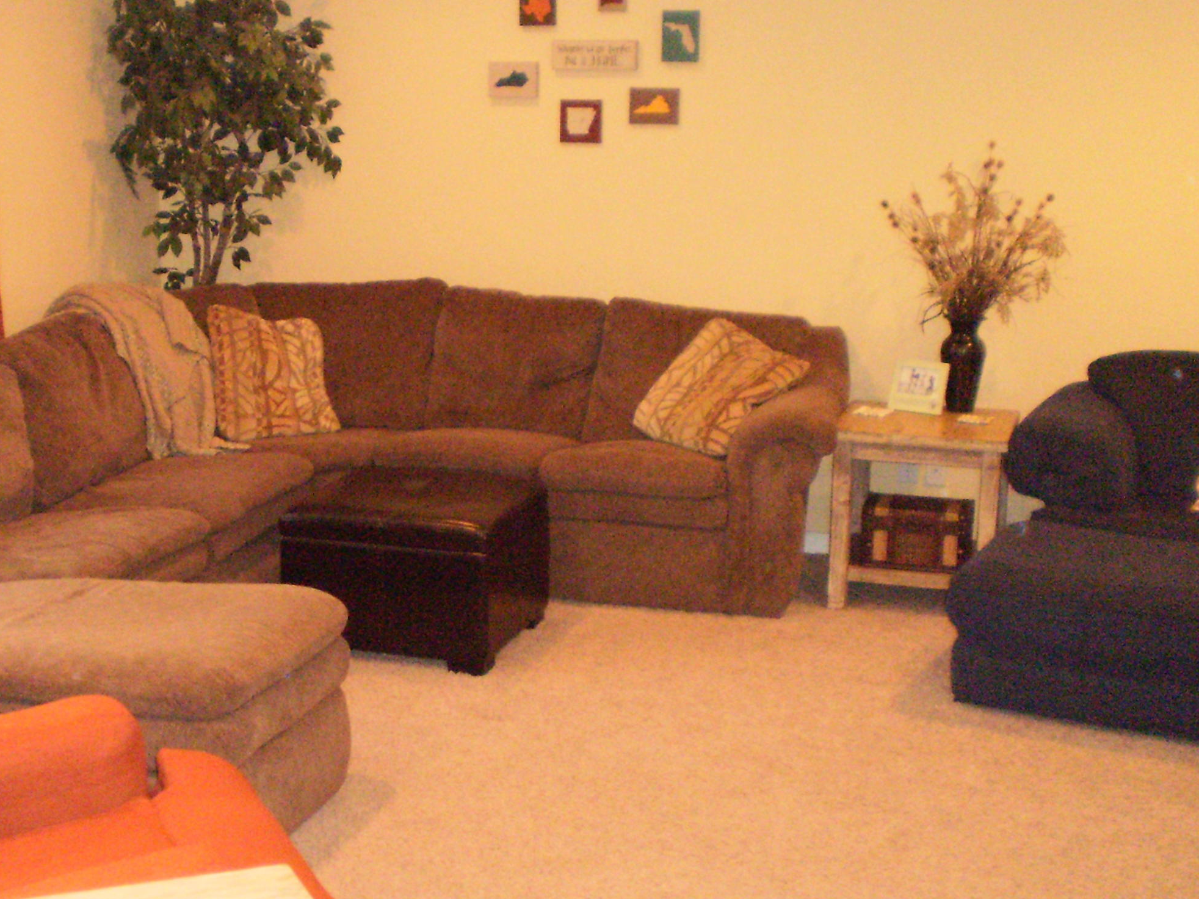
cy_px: 472
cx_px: 390
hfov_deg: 34.6
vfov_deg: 26.6
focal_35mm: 55
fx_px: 1905
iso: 640
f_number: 3.1
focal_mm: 6.3
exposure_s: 1/30
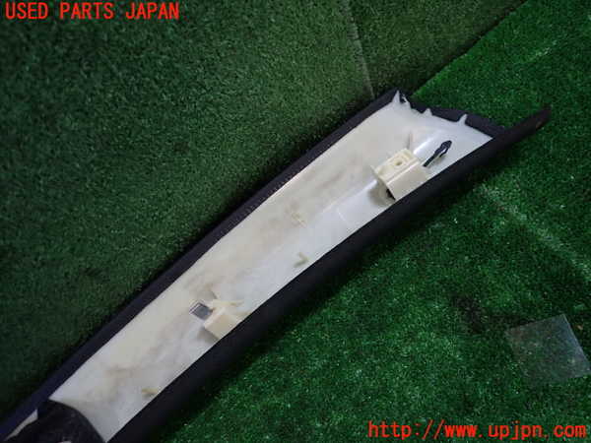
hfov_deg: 69.4
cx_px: 296
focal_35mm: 25
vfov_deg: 54.9
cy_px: 222
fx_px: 427
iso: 125
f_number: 2
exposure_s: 1/60
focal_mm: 4.5
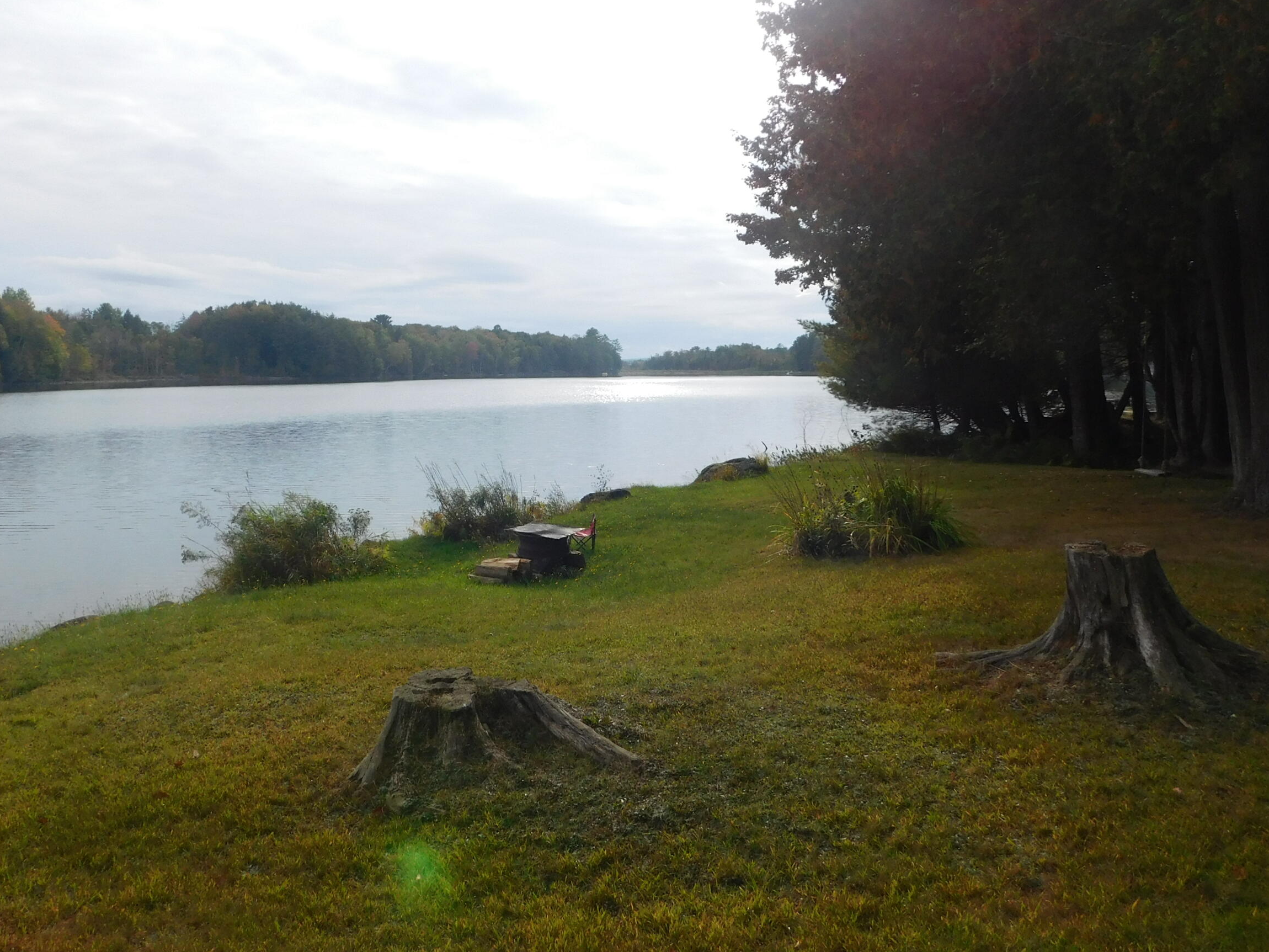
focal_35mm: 30
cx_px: 540
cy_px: 420
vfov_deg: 46.7
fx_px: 1100
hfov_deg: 59.7
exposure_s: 1/1000
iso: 125
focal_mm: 4
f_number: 3
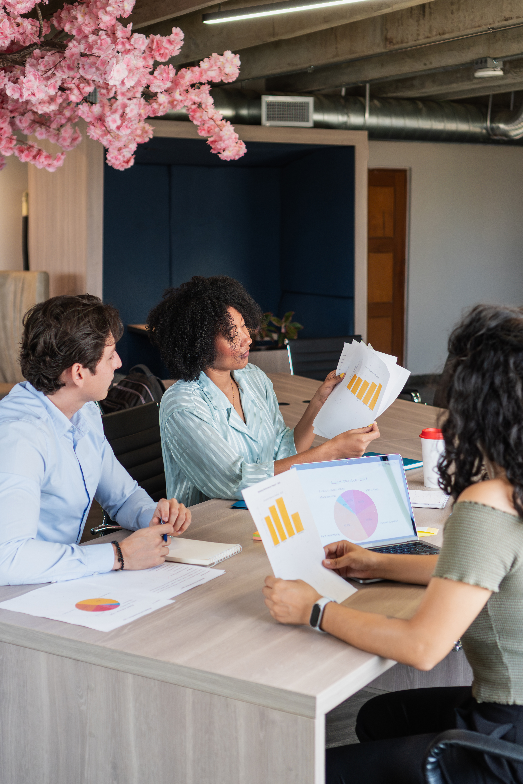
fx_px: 1144
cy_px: 392
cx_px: 262
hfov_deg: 25.8
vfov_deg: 37.9
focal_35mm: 52
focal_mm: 35
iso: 500
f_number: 2.5
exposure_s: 1/400
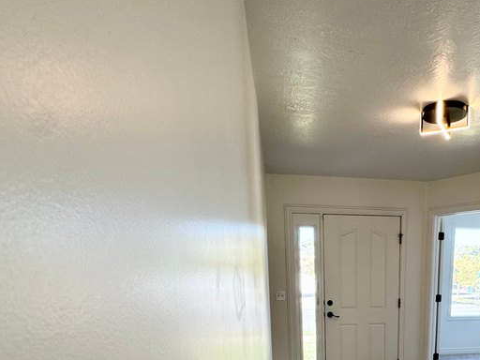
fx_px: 388
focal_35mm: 28
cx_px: 359
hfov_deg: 60.1
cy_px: 346
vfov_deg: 43.8
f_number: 2.2
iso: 100
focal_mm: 2.22
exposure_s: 1/120
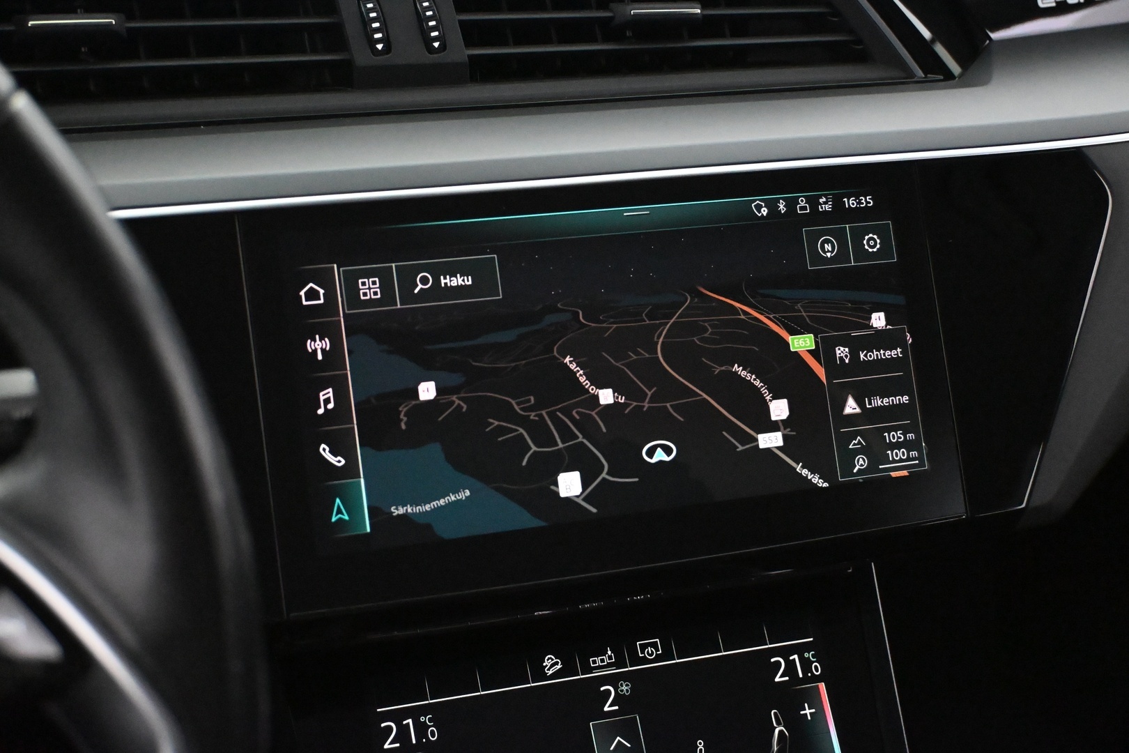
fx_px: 1646
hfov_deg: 37.9
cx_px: 564
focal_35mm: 52
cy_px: 376
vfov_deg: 25.8
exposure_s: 1/100
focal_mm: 35
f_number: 5.3
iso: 12800
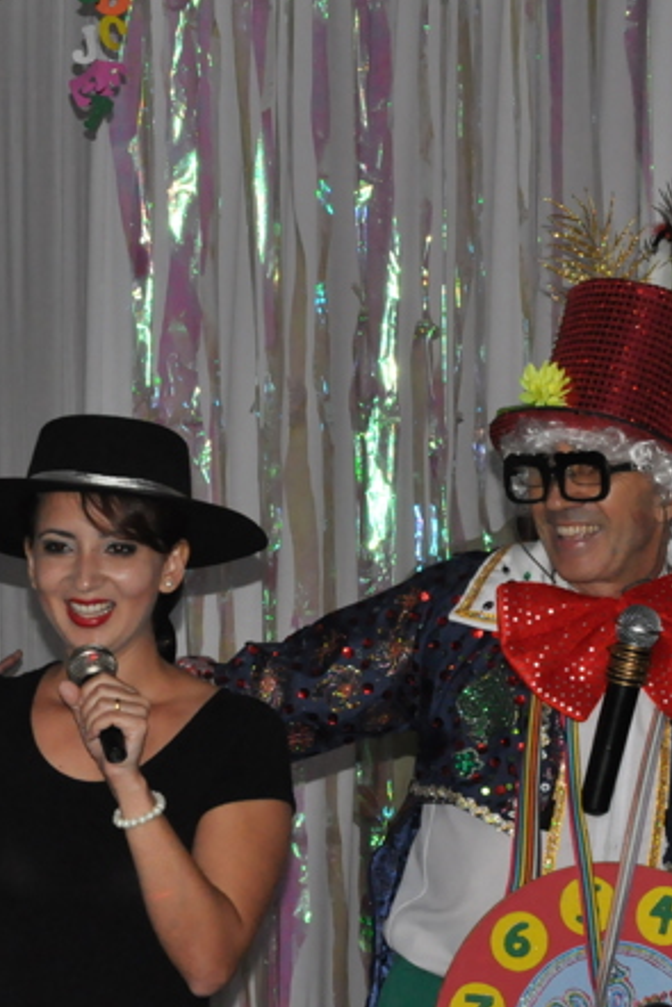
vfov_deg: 8.6
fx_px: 6688
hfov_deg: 5.7
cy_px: 609
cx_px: 114
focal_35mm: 239
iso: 1600
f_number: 10
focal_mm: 75
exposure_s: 1/200
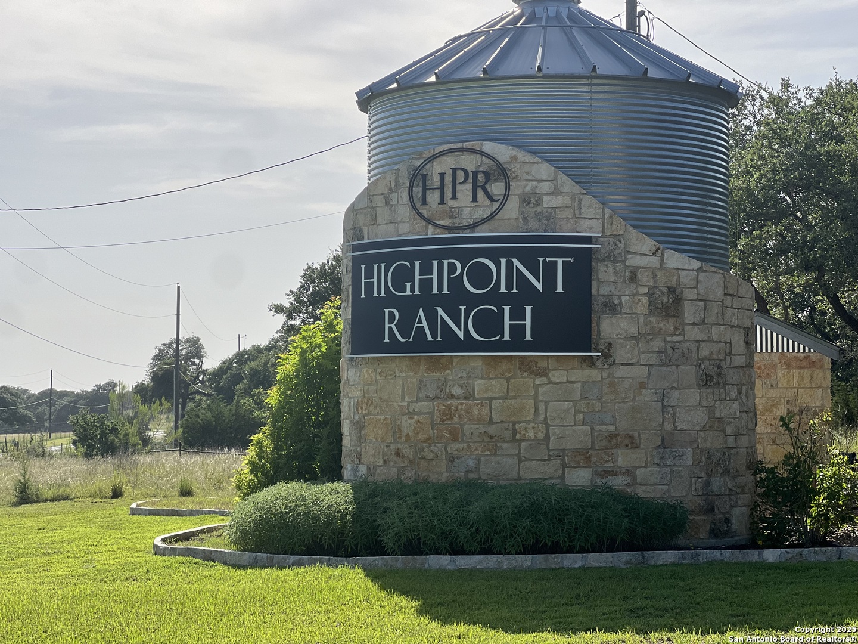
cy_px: 322
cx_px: 429
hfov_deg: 25.3
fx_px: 1909
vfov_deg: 19.1
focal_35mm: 77
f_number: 2.8
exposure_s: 1/1277
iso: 32
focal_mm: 9
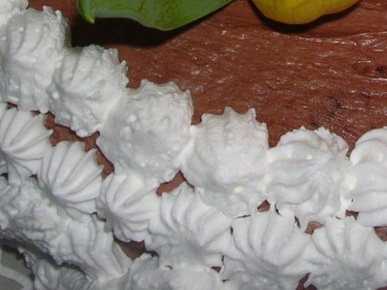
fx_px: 1195
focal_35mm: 107
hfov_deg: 18.2
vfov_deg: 13.2
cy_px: -116
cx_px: 329
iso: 50
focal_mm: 5.8
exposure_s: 1/60.1
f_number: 5.6
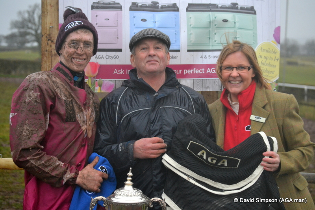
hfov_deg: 24.6
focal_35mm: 82
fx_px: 722
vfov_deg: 16.6
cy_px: 105
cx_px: 158
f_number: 4
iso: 1250
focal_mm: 55
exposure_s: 1/60
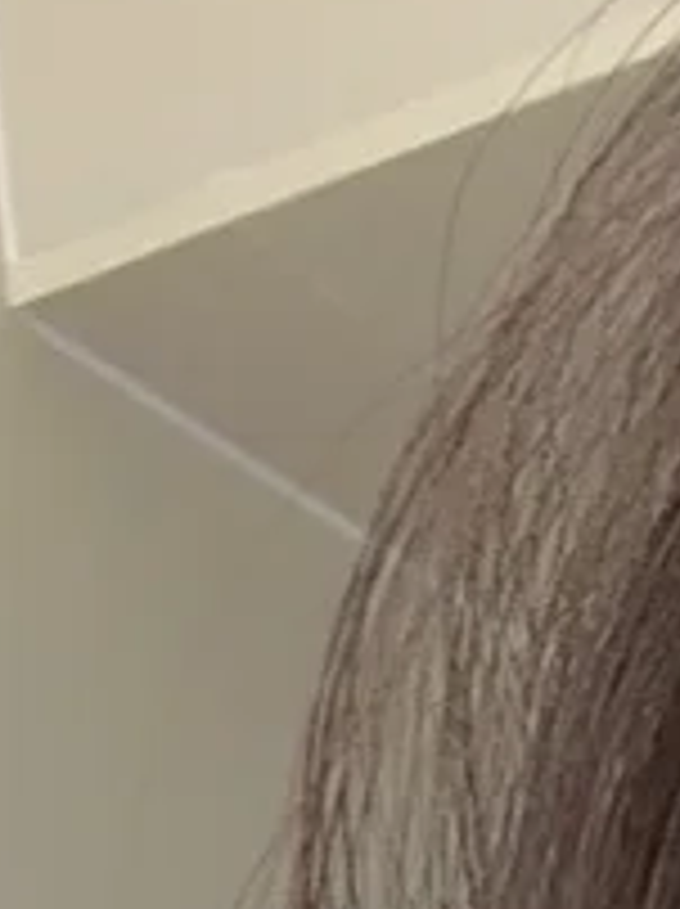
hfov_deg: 8.0
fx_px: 4305
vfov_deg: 10.1
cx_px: 1873
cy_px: 2378
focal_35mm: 164
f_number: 1.9
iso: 25
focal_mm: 2.69
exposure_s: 1/121
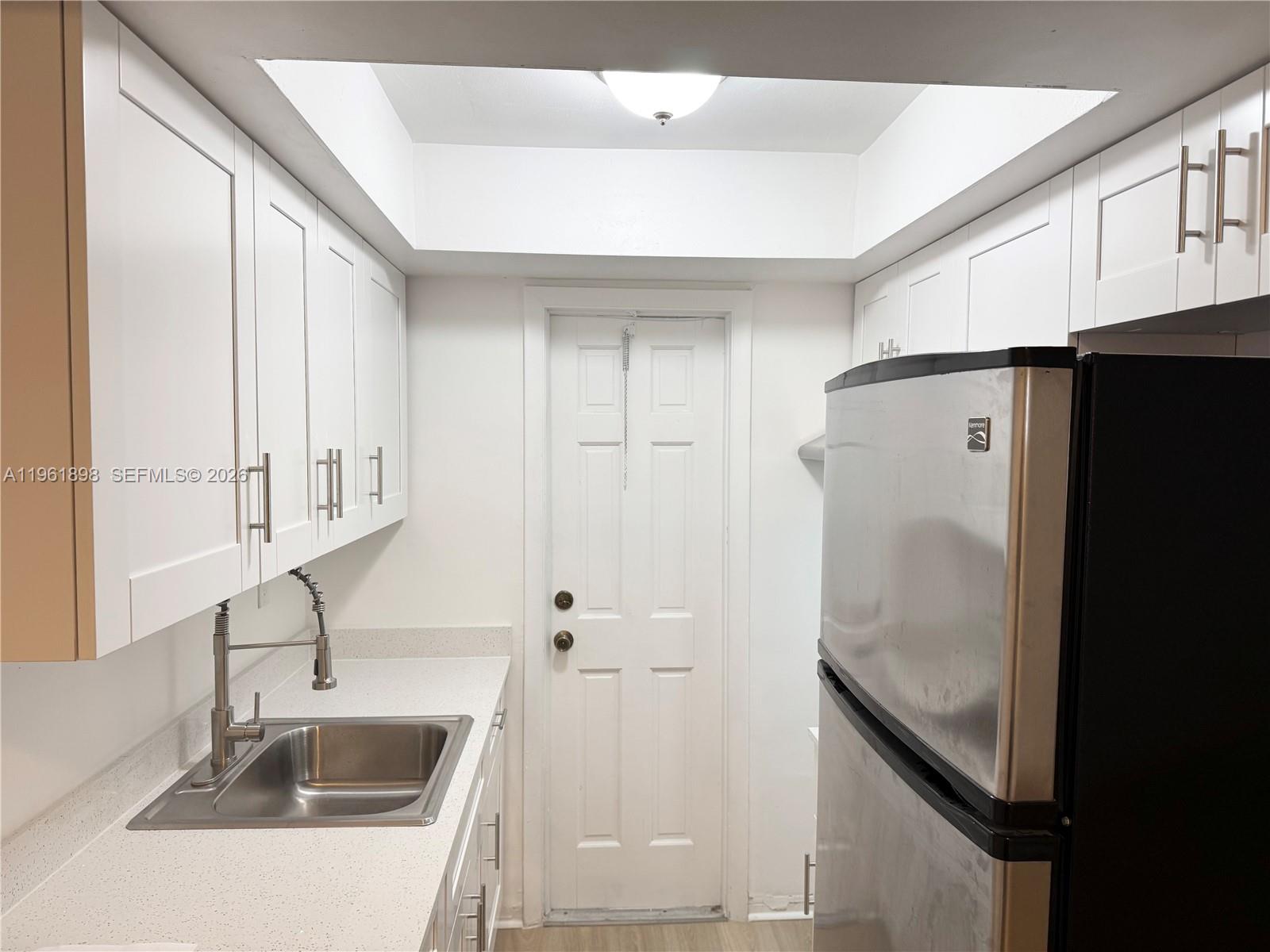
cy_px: 476
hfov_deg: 71.6
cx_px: 635
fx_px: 881
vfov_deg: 56.8
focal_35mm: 24
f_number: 1.78
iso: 125
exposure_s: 1/120
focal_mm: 6.76
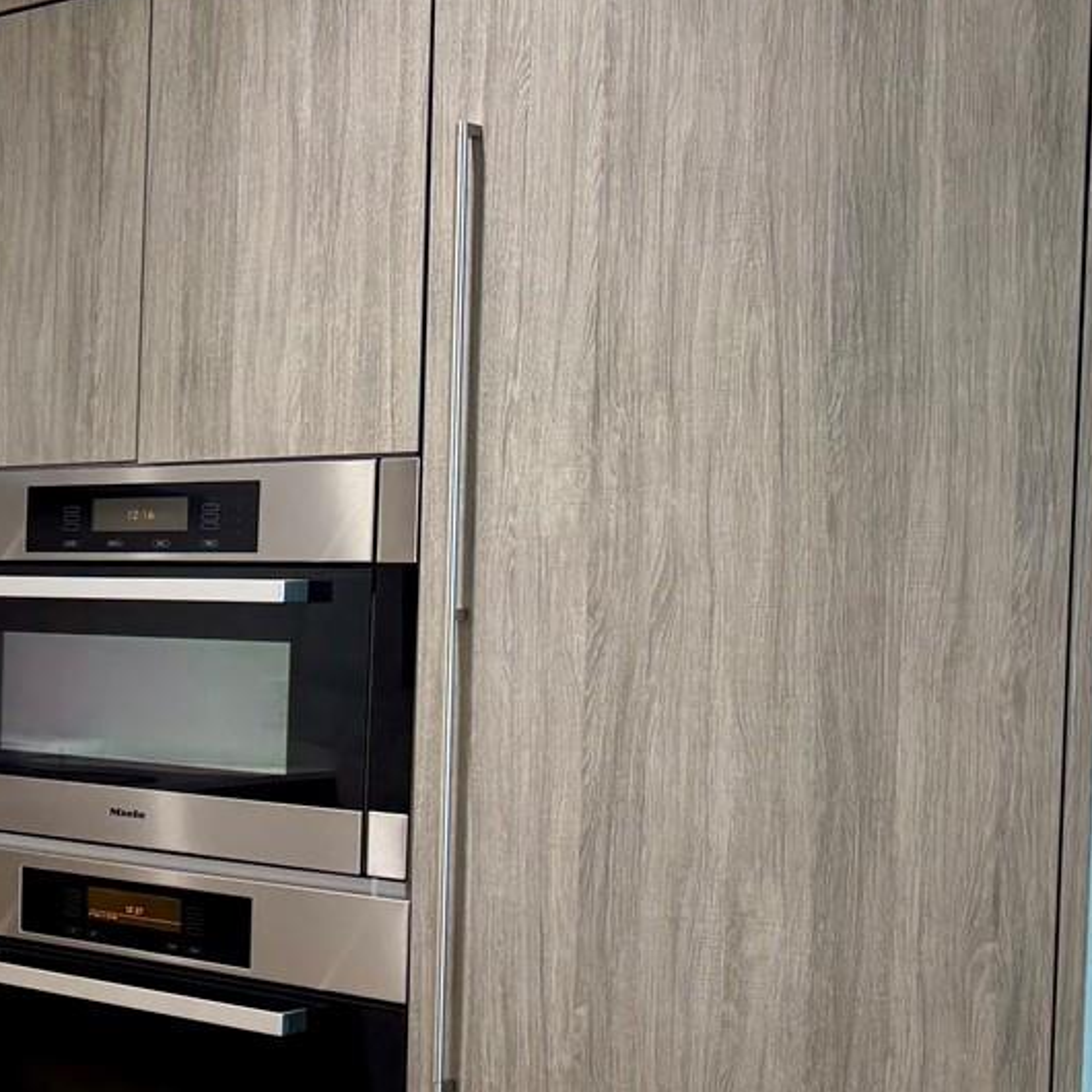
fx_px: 2284
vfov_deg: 26.8
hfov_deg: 22.3
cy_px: 686
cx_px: -538
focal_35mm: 64
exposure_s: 1/120
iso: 160
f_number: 1.78
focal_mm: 6.76
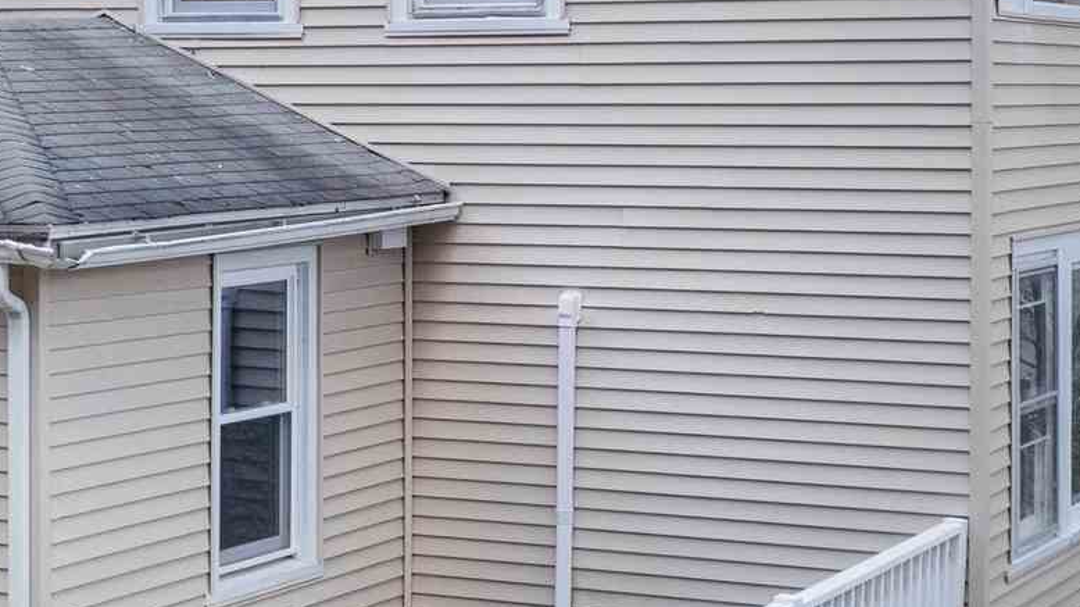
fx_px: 2605
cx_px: 368
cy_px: 200
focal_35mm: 91
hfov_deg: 23.3
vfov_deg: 13.3
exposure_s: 1/30
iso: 110
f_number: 2.8
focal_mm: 8.38
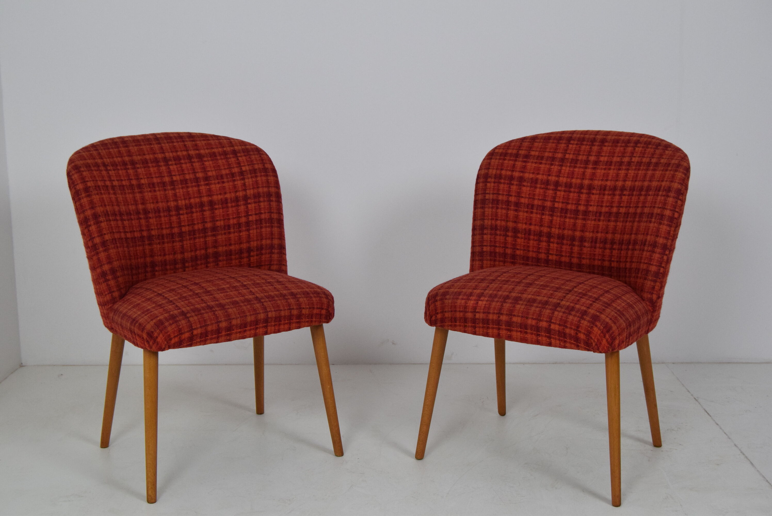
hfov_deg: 41.1
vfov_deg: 28.1
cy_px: 258
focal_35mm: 48
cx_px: 386
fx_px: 1030
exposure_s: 1/200
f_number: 7.1
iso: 1600
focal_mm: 32
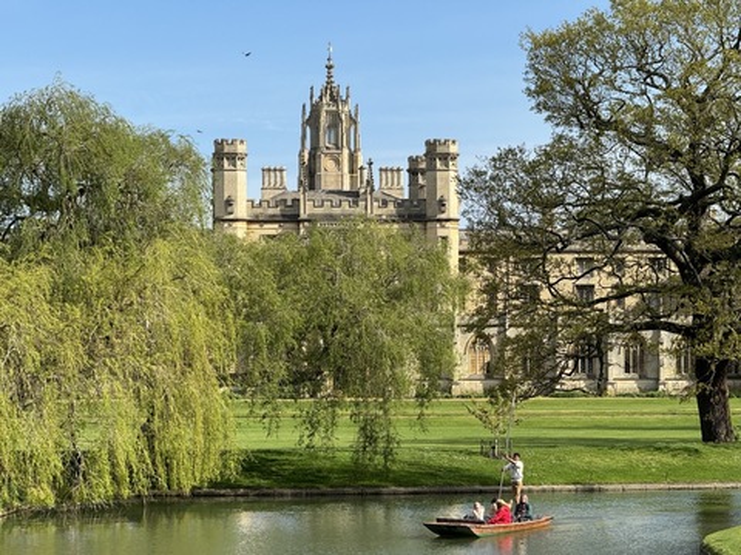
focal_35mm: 120
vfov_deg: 12.3
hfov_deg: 16.4
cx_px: 370
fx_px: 2569
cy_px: 278
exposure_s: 1/1114
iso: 50
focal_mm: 15.66
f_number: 2.8
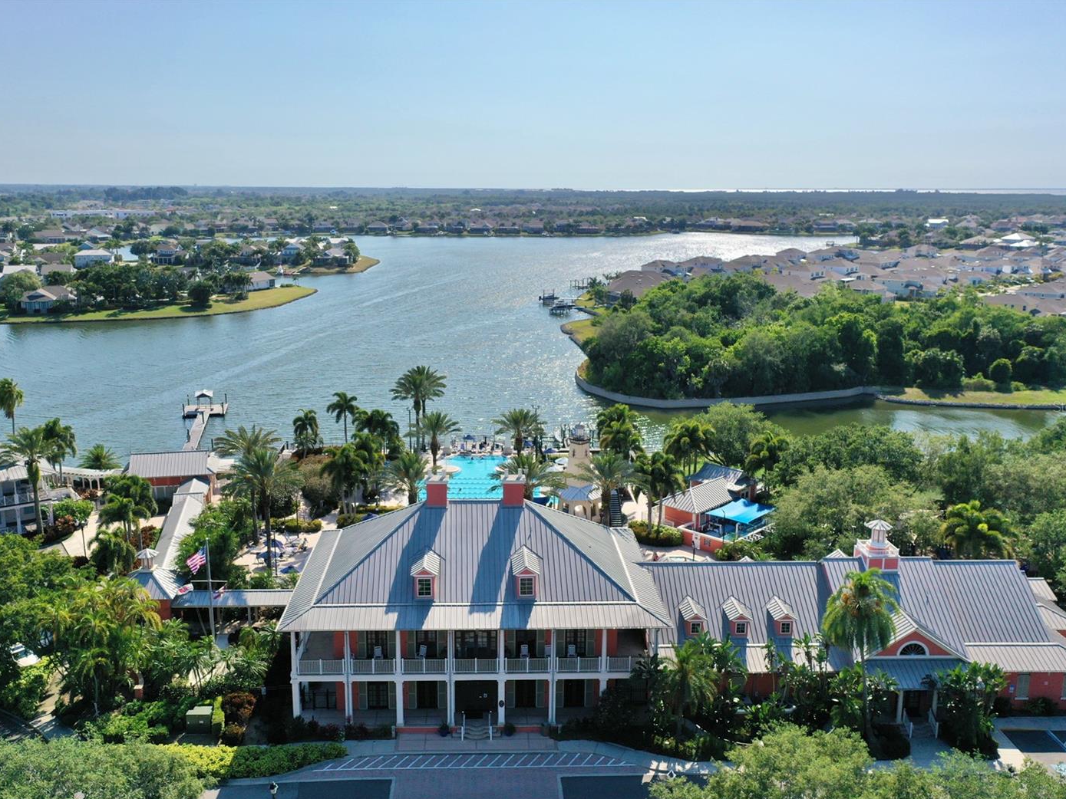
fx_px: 955
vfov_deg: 45.4
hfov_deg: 58.3
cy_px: 406
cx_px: 507
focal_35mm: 31
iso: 100
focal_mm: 10.26
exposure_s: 1/3200
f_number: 2.8
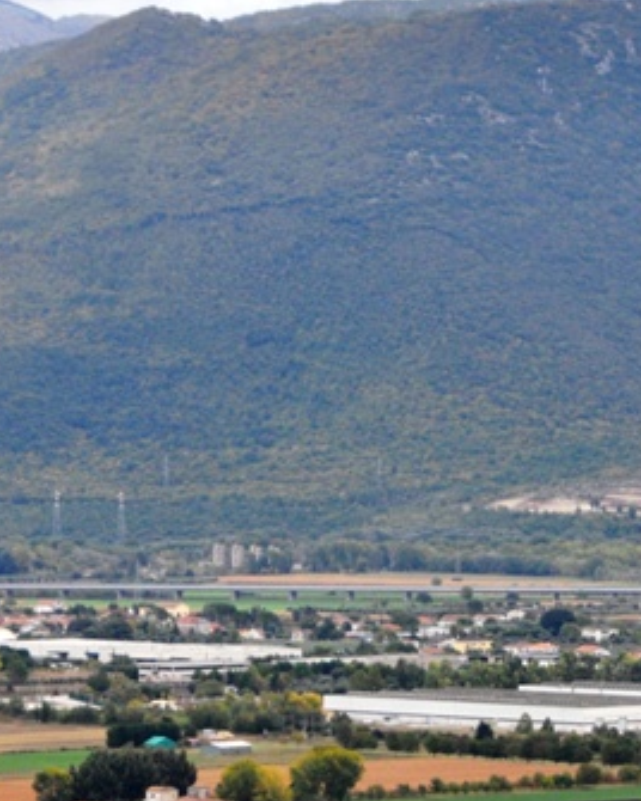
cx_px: 495
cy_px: 521
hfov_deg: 5.4
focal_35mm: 288
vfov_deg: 6.7
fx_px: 6830
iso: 400
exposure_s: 1/400
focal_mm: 80
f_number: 5
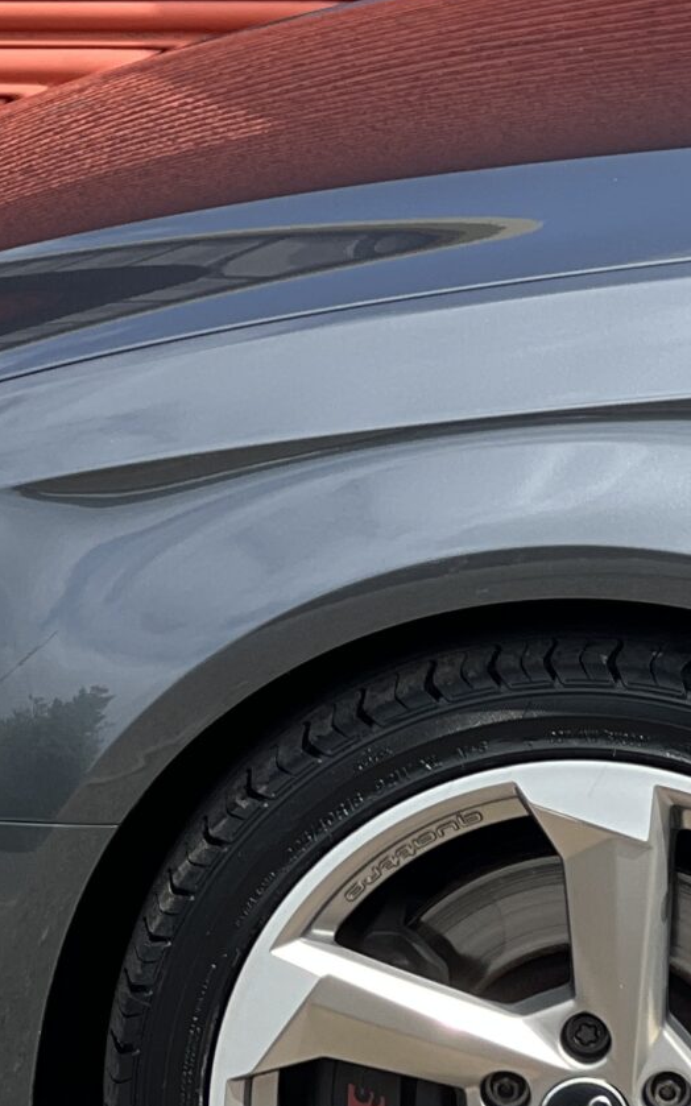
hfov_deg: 5.3
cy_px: 598
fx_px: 7507
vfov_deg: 8.4
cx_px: 775
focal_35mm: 249
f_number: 2.8
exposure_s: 1/191
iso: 25
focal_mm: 9
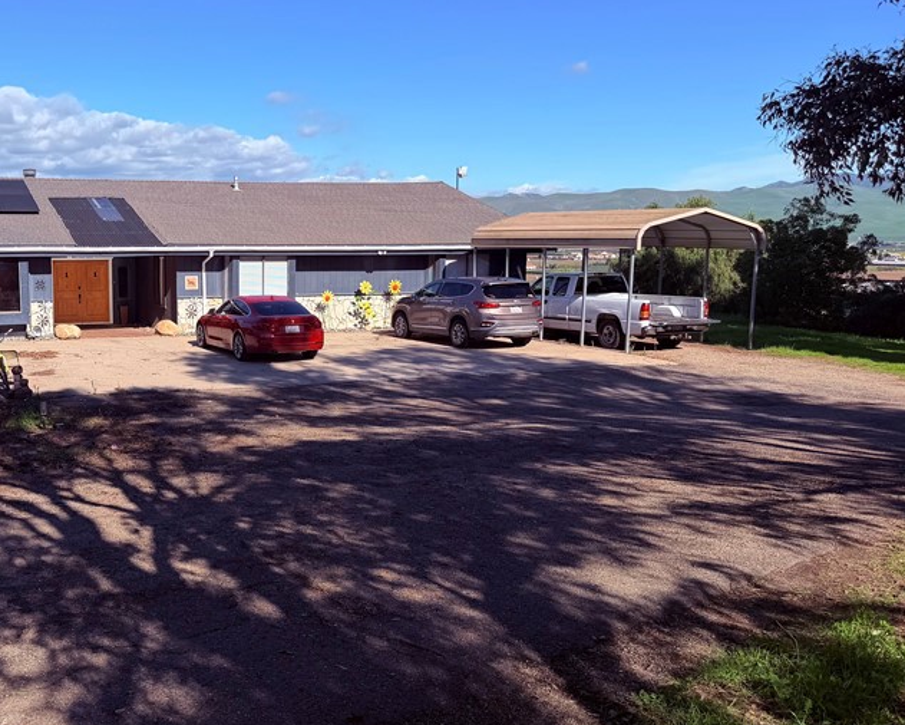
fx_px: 1018
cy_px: 350
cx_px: 205
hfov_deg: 45.9
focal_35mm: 38
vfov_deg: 39.2
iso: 80
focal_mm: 6.76
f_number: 1.78
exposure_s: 1/4405
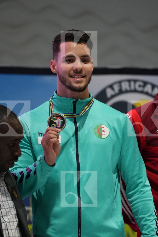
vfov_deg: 7.5
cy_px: 118
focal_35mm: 273
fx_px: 1797
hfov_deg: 5.0
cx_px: 79
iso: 2000
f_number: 2.8
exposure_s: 1/250
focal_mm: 182
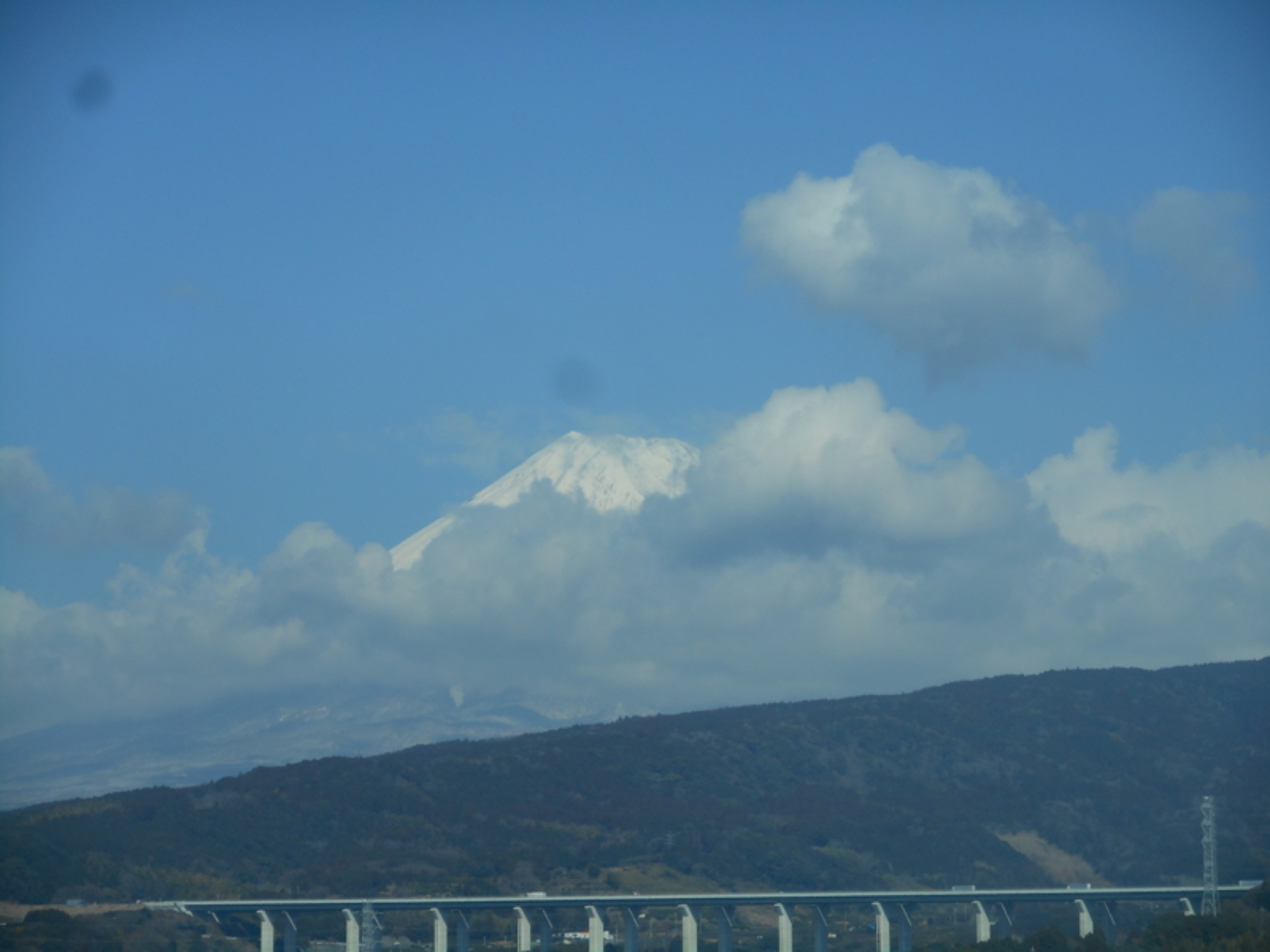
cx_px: 635
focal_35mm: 117
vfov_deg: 12.7
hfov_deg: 16.8
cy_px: 476
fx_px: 4293
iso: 80
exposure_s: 1/500
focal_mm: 20.9
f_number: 5.9
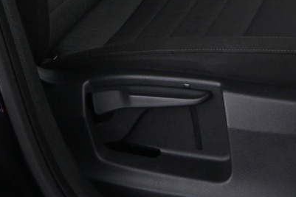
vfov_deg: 12.7
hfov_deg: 20.7
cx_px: 252
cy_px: -171
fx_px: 797
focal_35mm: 97
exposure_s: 1/15
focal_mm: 16
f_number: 3.5
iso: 1600
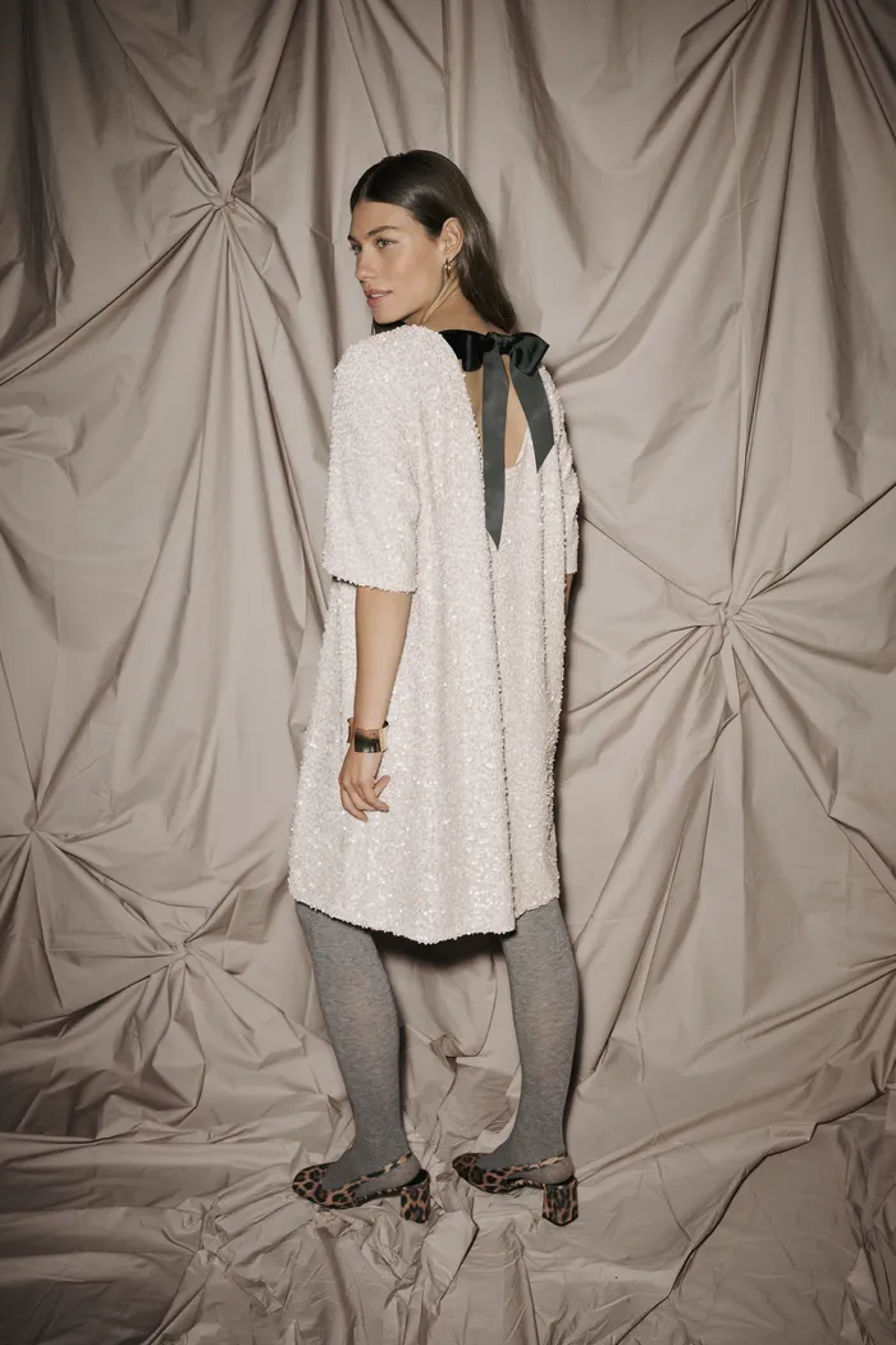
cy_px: 665
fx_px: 1344
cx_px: 440
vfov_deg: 53.1
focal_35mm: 36
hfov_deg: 36.9
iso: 320
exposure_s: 1/200
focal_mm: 35
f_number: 4.5
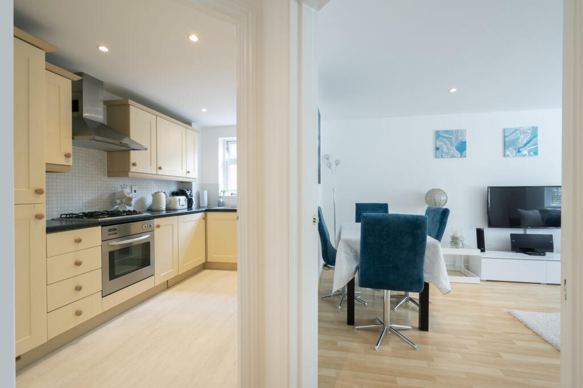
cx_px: 292
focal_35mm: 16
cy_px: 194
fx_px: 251
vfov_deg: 75.4
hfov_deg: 98.6
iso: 200
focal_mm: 15.5
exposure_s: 1/1.67
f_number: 16
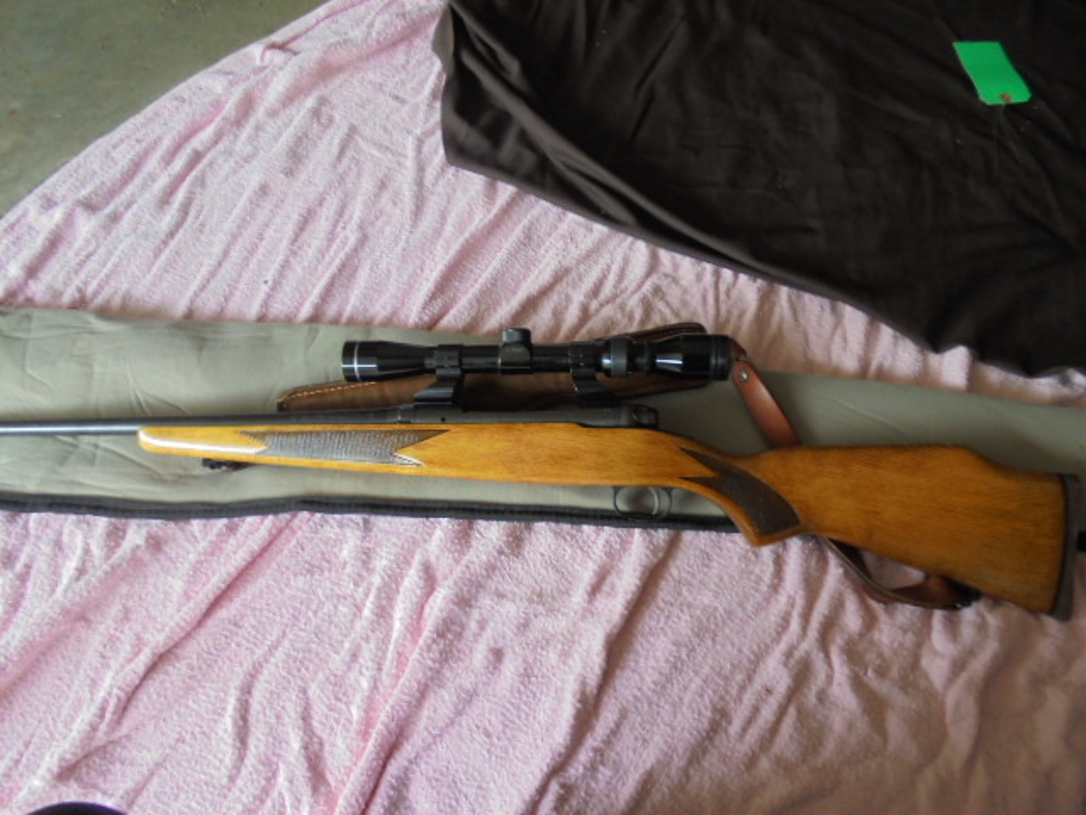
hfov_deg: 67.3
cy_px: 408
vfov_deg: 53.1
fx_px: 816
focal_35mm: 26
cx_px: 543
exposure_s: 1/30
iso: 100
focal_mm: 4.6
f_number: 3.5
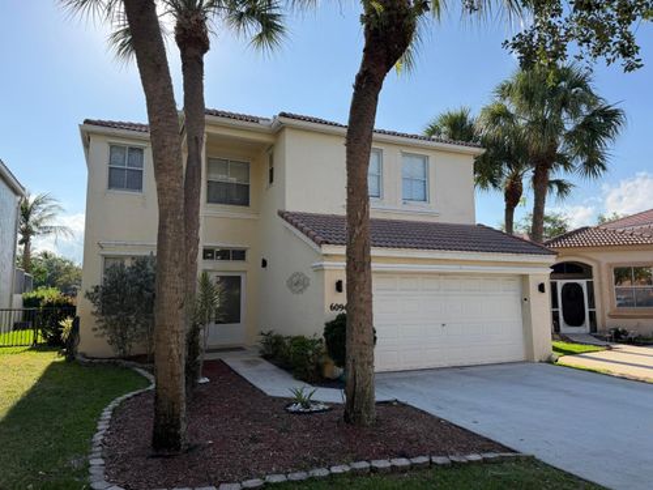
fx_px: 453
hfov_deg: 71.6
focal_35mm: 24
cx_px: 326
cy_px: 245
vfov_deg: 56.8
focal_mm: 6.76
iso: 125
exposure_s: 1/4167
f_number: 1.78
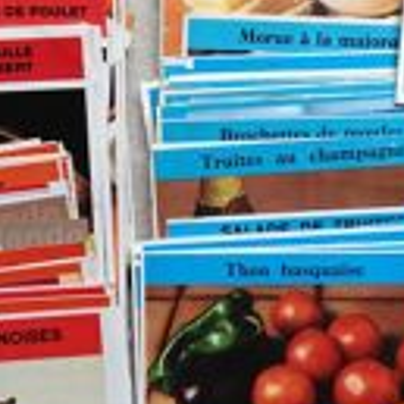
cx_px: 194
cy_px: 205
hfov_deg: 15.2
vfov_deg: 15.2
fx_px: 1518
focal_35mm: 115
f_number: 2.4
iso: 50
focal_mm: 4.28
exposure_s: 1/30
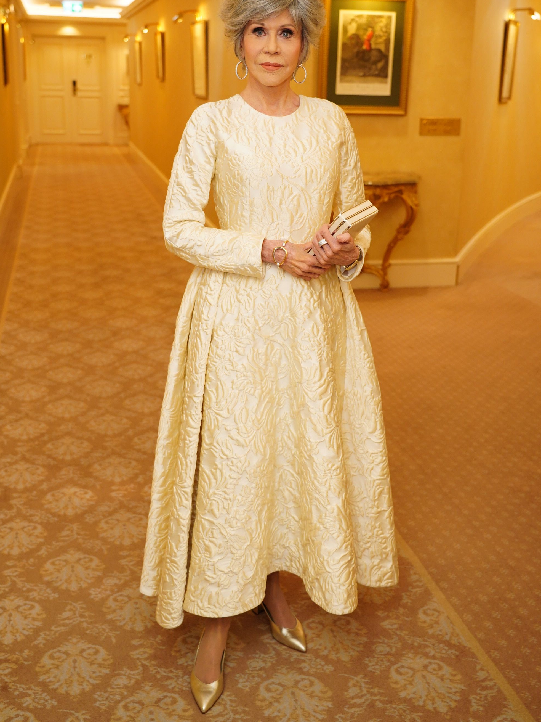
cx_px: 270
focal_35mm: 42
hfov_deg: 34.3
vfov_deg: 44.7
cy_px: 307
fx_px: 875
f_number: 4
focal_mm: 38
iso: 1600
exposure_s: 1/100
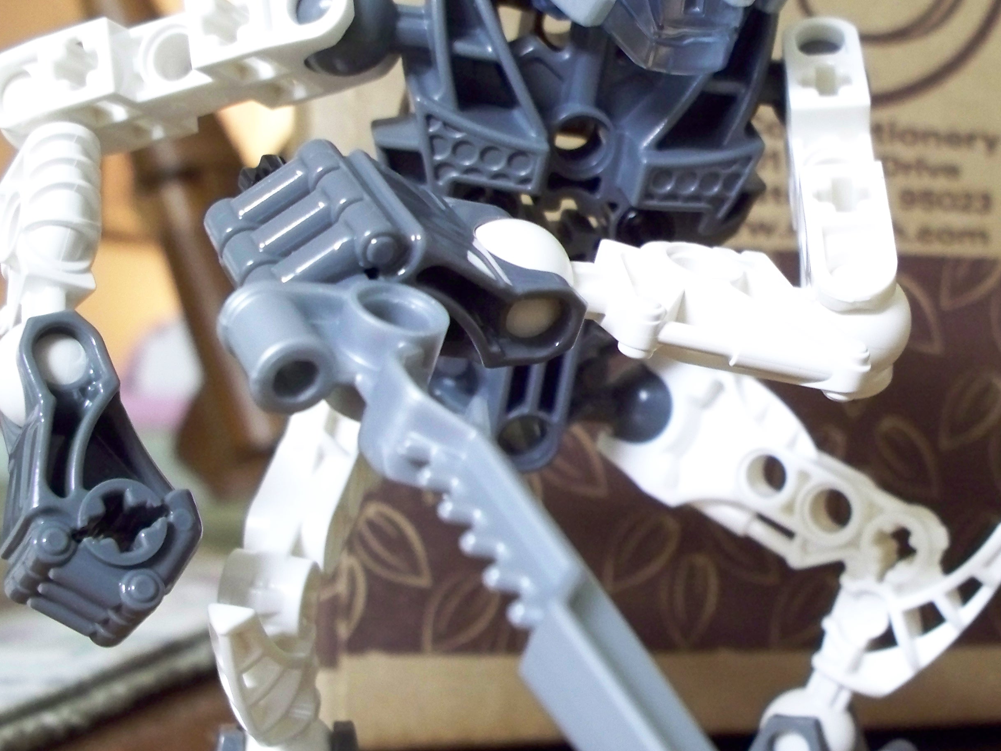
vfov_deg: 24.0
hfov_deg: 31.3
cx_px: 719
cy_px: 348
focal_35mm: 61
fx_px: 1764
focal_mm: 7.9
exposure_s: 1/2.5
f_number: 3.4
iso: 400
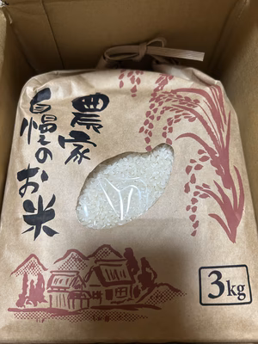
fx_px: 258
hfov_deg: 53.1
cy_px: 172
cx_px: 129
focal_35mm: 26
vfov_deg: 67.3
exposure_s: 1/59
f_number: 1.5
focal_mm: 5.7
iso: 100
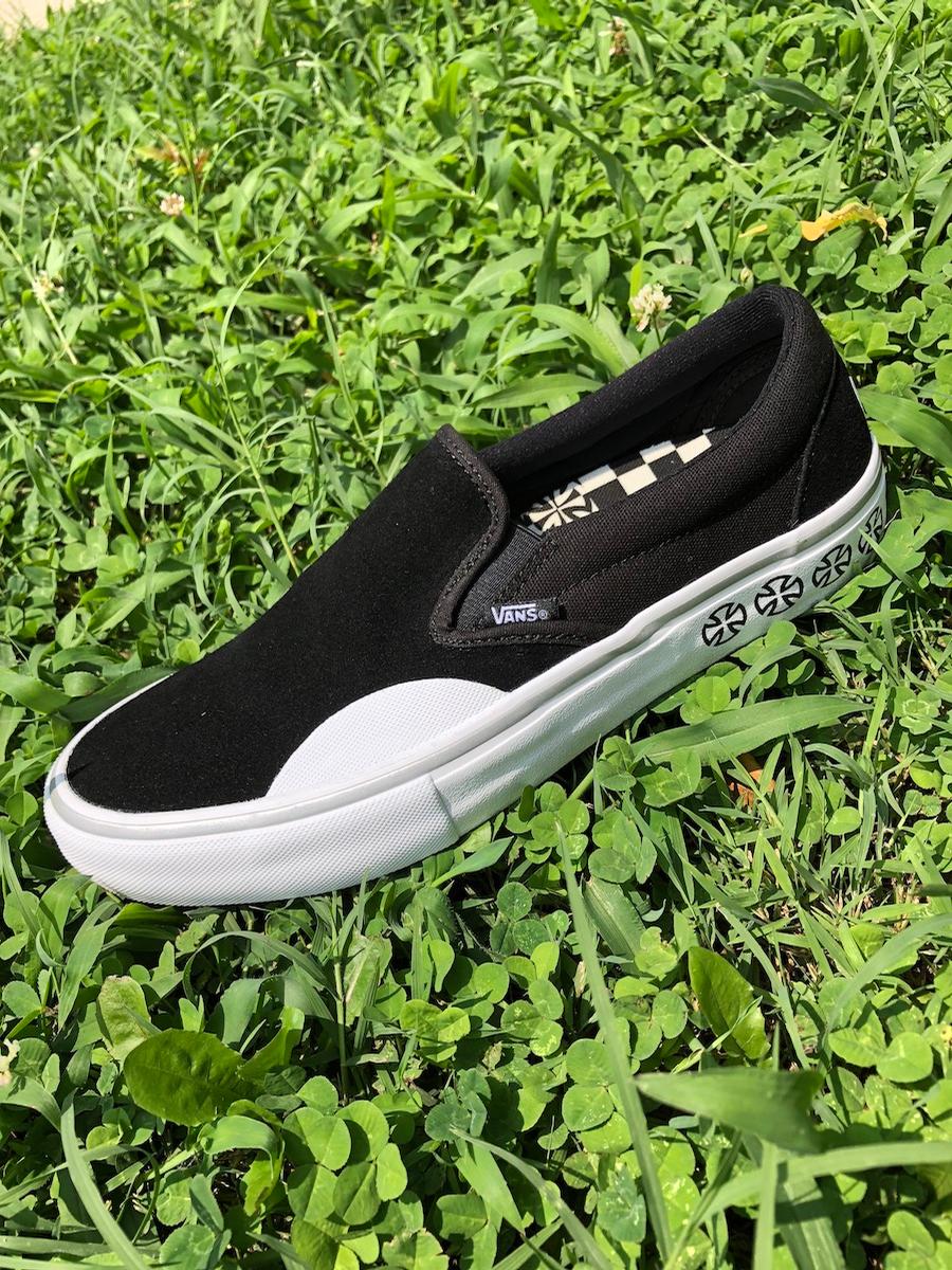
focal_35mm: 28
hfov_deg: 49.7
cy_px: 635
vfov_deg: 63.4
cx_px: 476
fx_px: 1027
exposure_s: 1/1263
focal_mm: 3.99
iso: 20
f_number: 1.8
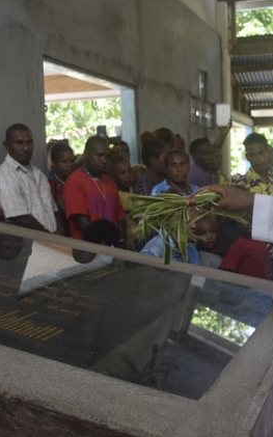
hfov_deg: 26.2
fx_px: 581
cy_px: 219
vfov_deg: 41.2
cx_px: 197
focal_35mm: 49
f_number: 5
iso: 400
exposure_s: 1/100
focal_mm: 21
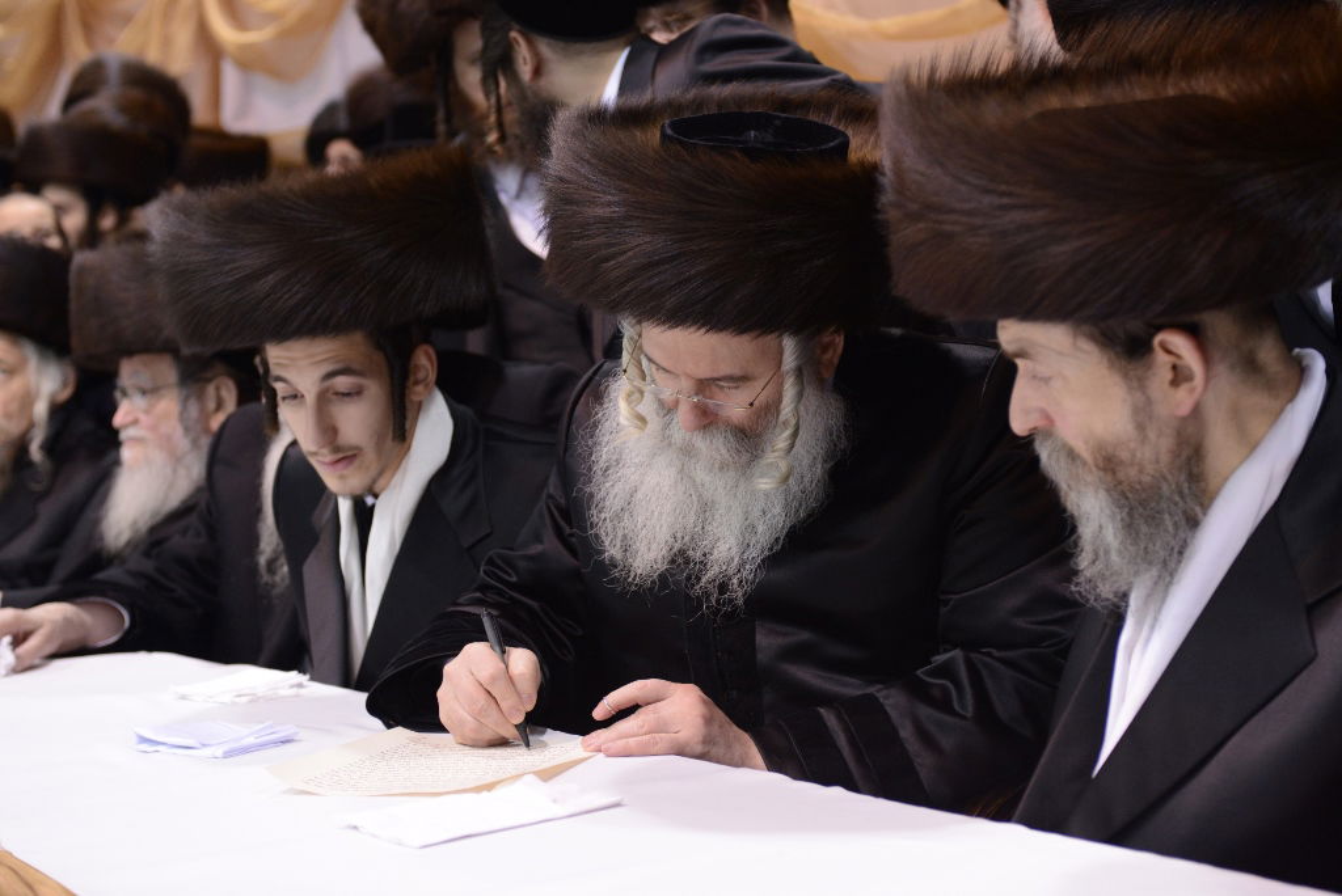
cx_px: 671
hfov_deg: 32.4
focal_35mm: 62
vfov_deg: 21.9
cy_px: 448
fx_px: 2312
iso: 1600
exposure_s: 1/125
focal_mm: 62
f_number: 5
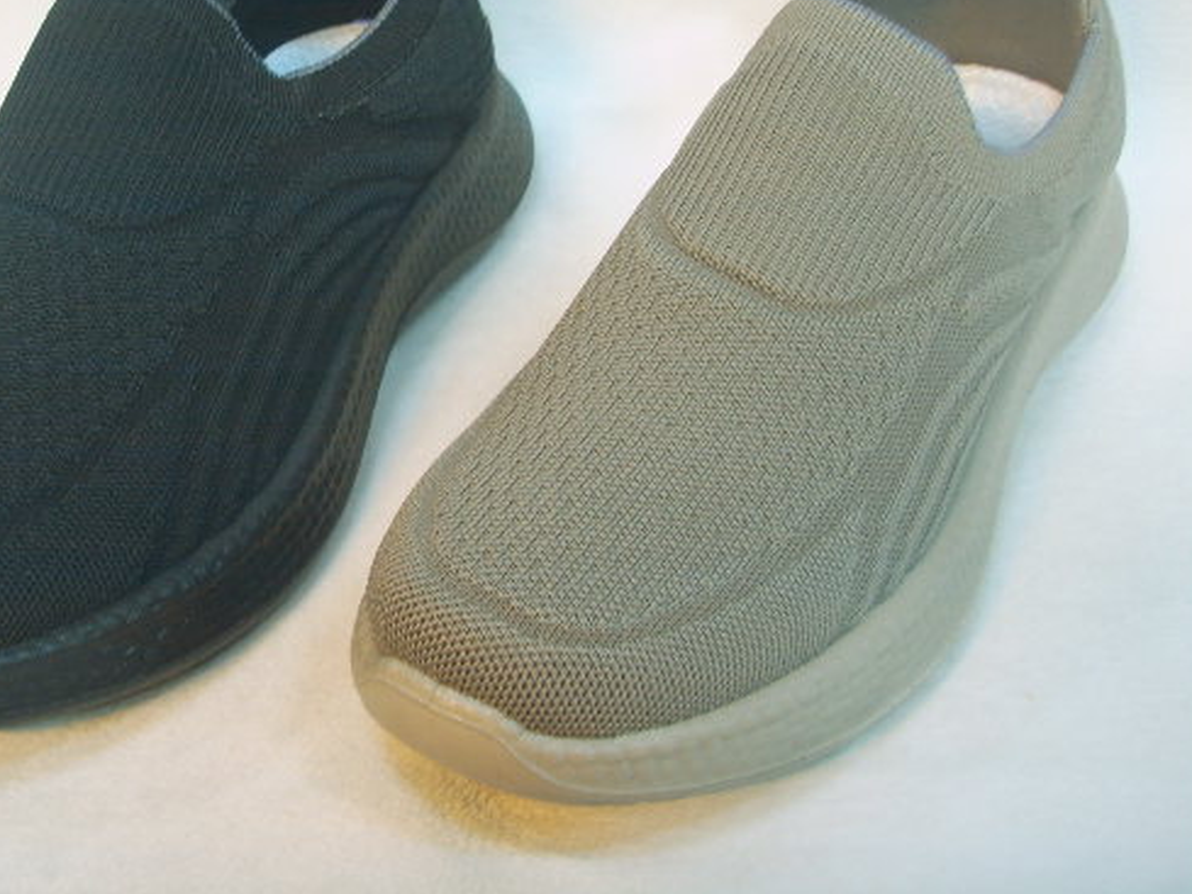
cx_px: 439
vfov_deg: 28.5
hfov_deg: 37.2
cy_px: 331
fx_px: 1757
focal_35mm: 51
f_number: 3.5
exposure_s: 1/2
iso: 63
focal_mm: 6.6
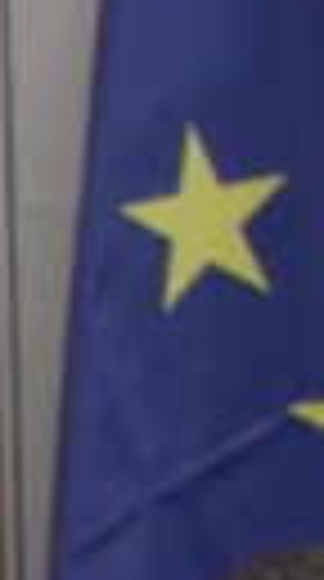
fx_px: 20869
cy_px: 814
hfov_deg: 0.9
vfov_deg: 1.6
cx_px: -891
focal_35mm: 1358
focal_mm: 105
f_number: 4
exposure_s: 1/200
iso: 2500
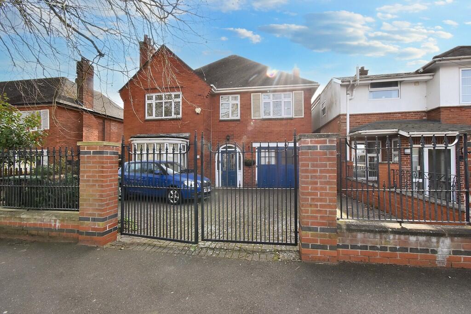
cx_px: 236
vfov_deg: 77.3
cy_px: 157
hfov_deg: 100.4
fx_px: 196
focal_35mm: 15
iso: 800
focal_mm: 10
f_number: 11
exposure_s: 1/500
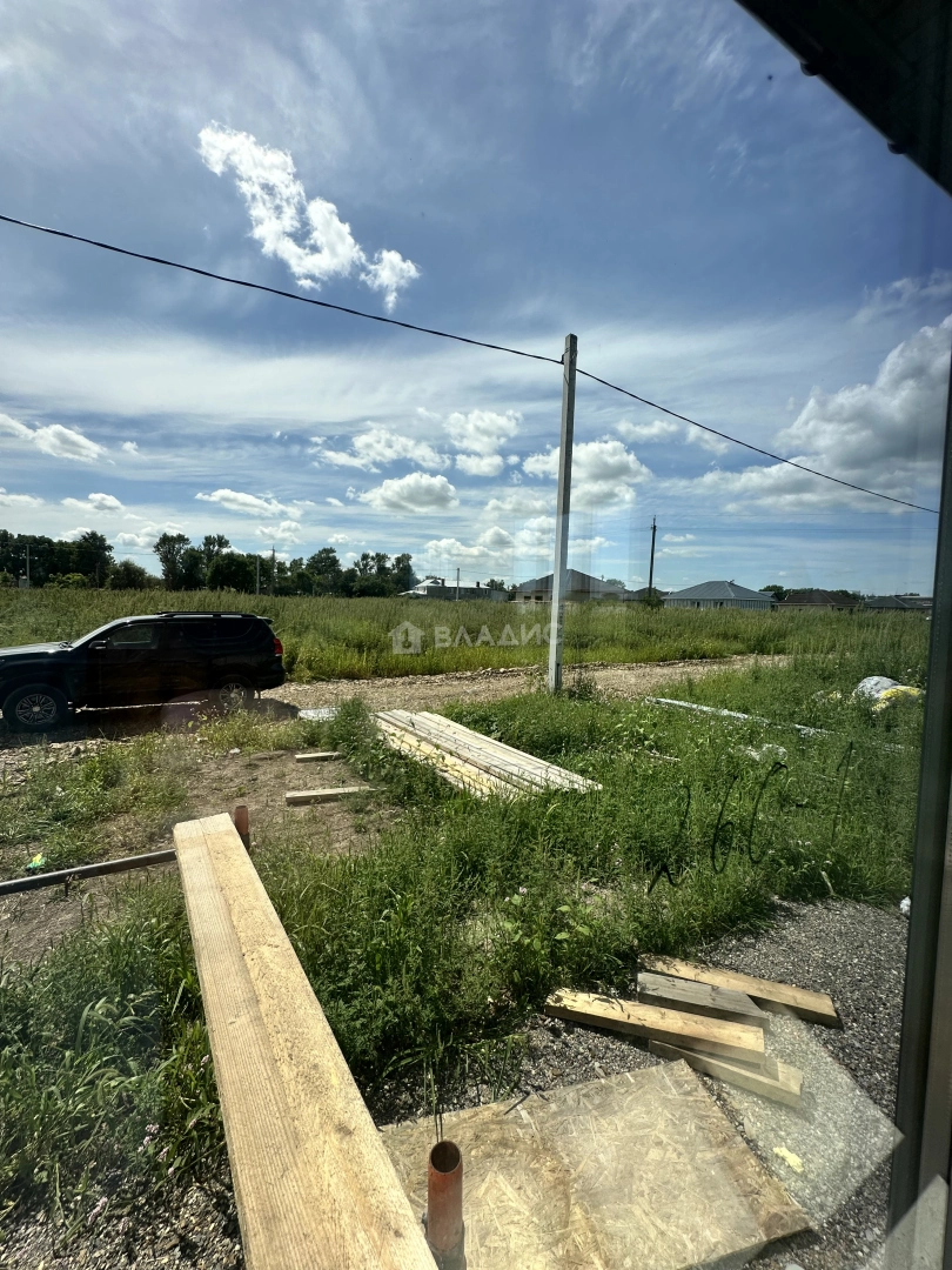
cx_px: 476
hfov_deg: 85.7
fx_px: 513
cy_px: 635
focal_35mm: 14
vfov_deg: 102.1
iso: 50
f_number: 2.2
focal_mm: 2.22
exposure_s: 1/2304
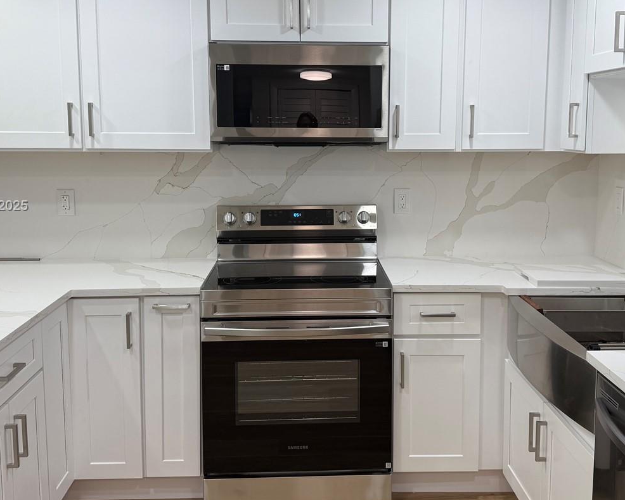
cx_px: 332
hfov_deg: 47.9
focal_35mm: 38
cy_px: 207
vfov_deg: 39.0
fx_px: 703
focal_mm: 6.76
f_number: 1.78
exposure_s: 1/120
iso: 80
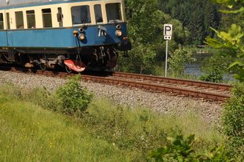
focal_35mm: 129
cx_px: 18
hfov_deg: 15.7
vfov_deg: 10.5
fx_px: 873
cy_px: -2
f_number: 9
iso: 200
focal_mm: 28
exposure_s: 1/500
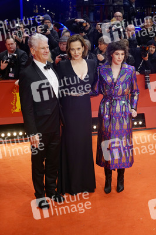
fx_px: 352
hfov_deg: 25.0
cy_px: 118
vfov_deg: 36.9
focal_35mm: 54
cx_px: 78
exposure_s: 1/200
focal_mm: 54
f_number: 2.8
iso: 2000
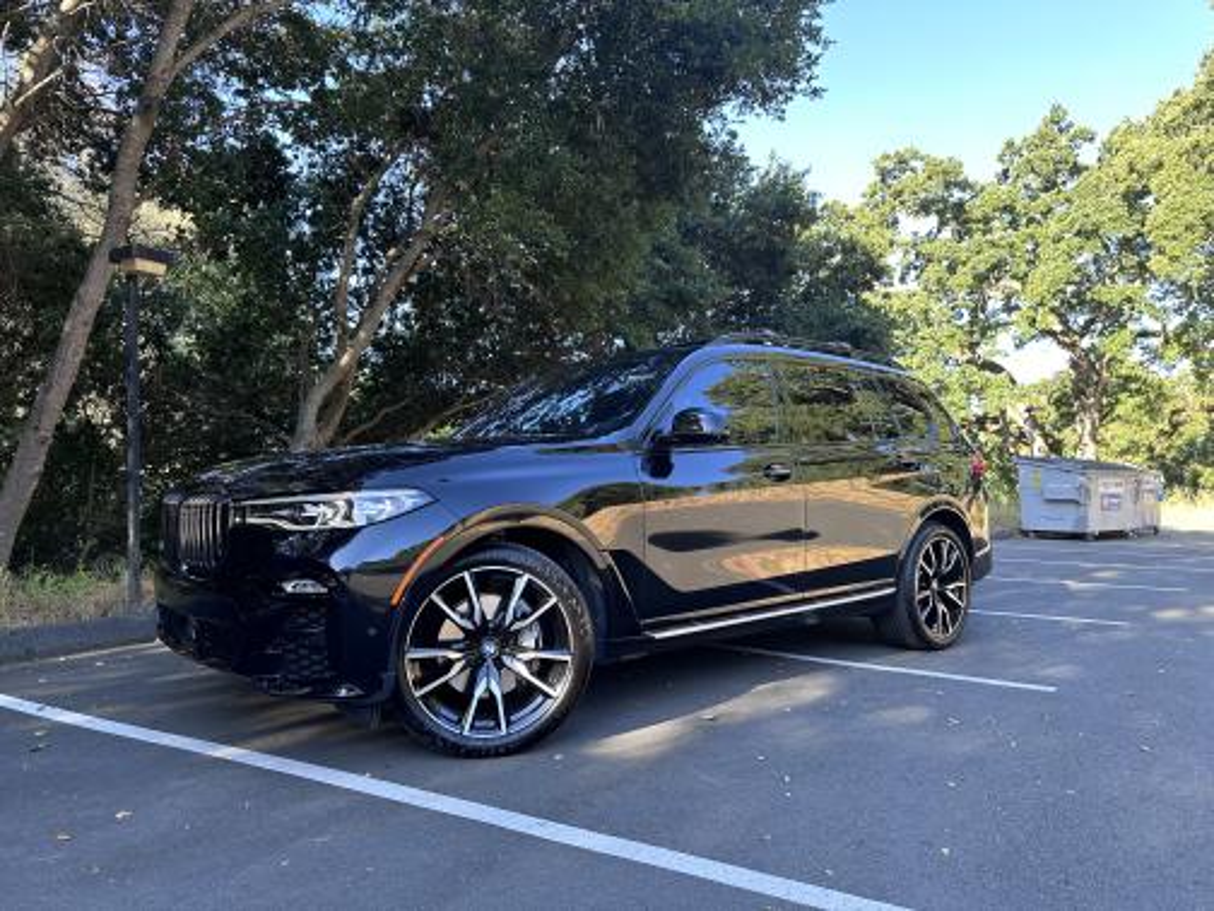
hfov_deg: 71.6
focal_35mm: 24
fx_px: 842
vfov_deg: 56.8
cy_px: 456
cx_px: 607
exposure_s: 1/171
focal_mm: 6.86
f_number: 1.78
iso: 80
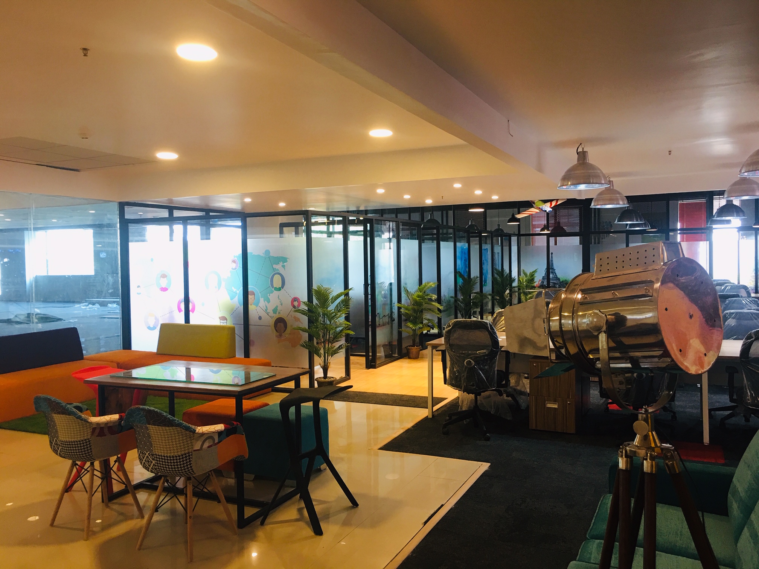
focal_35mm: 29
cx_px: 380
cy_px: 284
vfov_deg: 48.2
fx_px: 636
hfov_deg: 61.7
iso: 32
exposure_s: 1/17
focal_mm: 4.15
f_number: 2.2
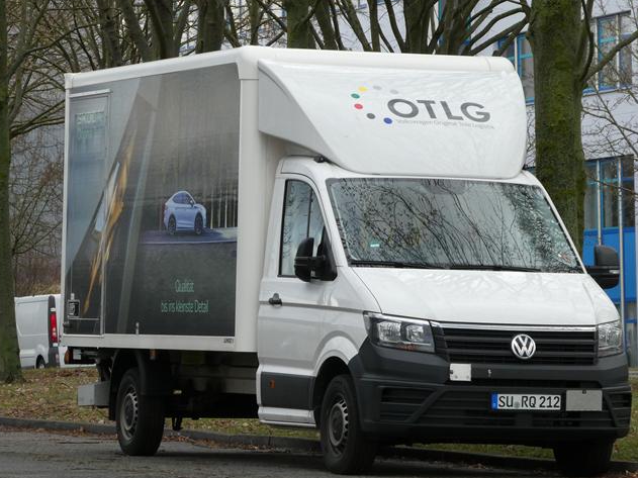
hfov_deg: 9.1
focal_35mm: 218
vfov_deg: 6.8
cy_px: 255
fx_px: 4017
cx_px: 291
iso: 250
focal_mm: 30.9
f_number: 5.6
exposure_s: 1/80
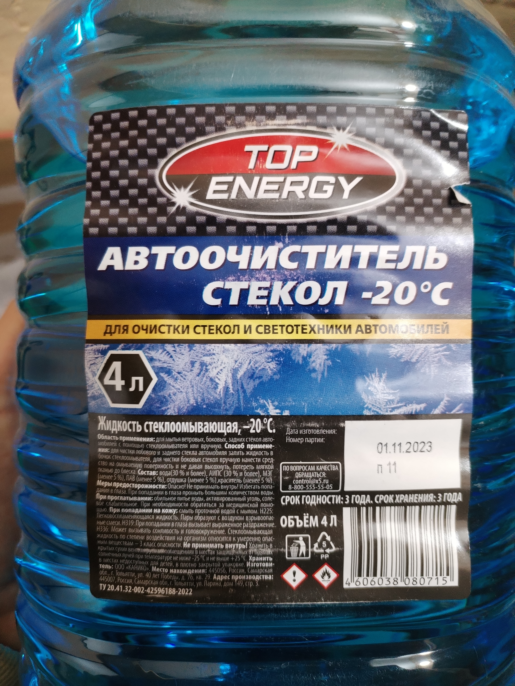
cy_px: 343
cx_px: 258
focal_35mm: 26
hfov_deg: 53.1
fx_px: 516
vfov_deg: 67.3
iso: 805
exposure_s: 1/33.3
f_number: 1.8
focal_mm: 4.75
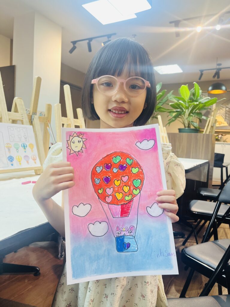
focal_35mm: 26
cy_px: 154
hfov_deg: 53.1
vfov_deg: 67.3
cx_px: 115
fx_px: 230
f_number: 1.6
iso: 80
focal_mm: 5.1
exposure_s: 1/100
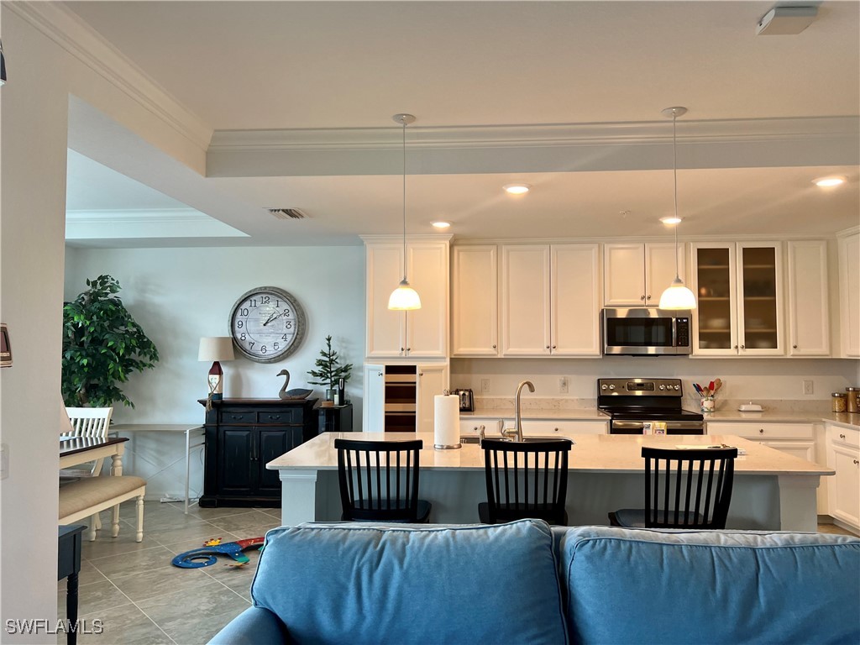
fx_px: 646
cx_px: 430
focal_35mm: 26
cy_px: 322
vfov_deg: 53.1
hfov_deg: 67.3
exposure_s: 1/120
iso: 100
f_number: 1.5
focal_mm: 5.7
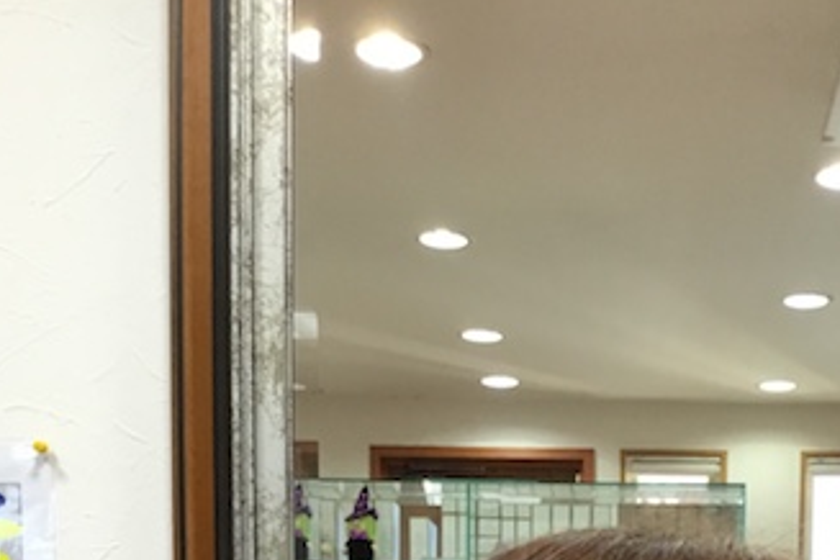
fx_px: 1727
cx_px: 628
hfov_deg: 27.0
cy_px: 958
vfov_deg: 16.0
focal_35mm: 74
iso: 40
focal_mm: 3.3
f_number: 2.4
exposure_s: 1/30
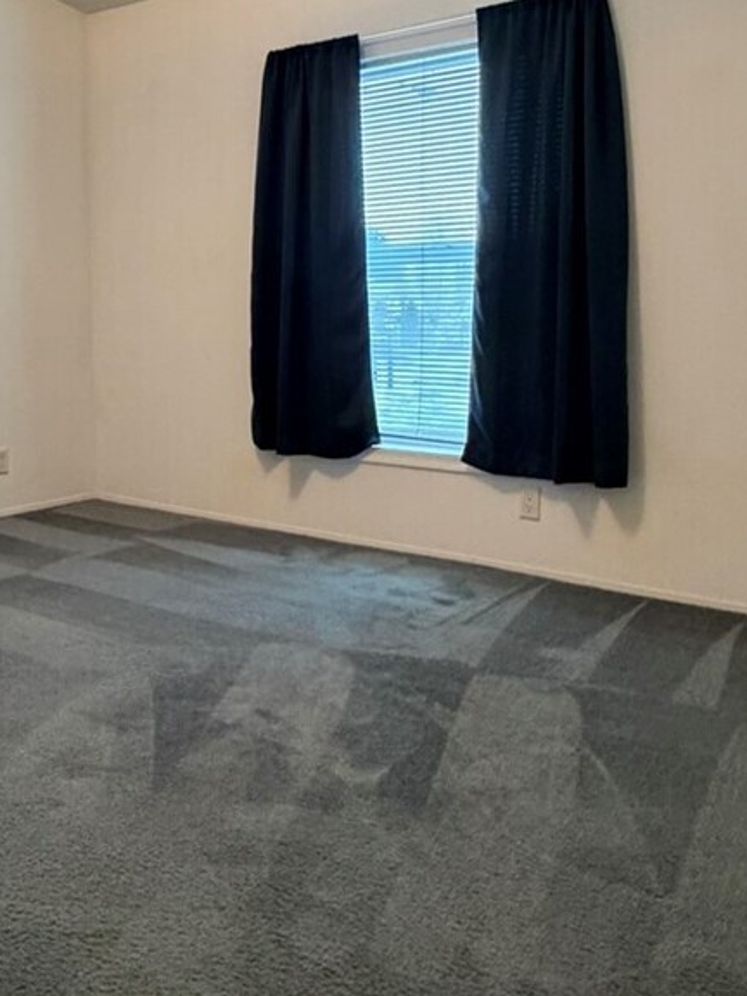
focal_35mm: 35
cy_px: 360
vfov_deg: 51.9
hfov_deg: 39.7
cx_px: 197
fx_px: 1007
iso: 500
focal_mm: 2.22
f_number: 2.2
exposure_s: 1/60
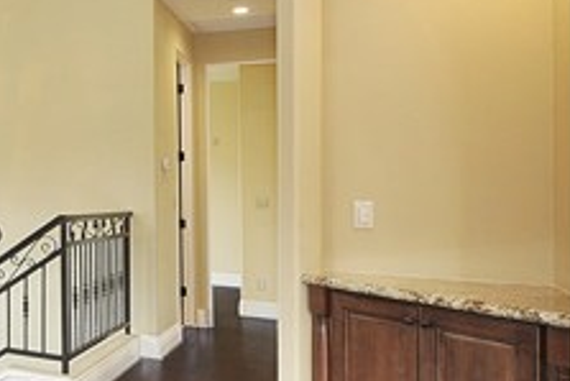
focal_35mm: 43
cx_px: -133
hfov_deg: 34.9
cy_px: 118
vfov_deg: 30.9
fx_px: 681
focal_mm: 10
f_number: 8
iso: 200
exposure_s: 1/10
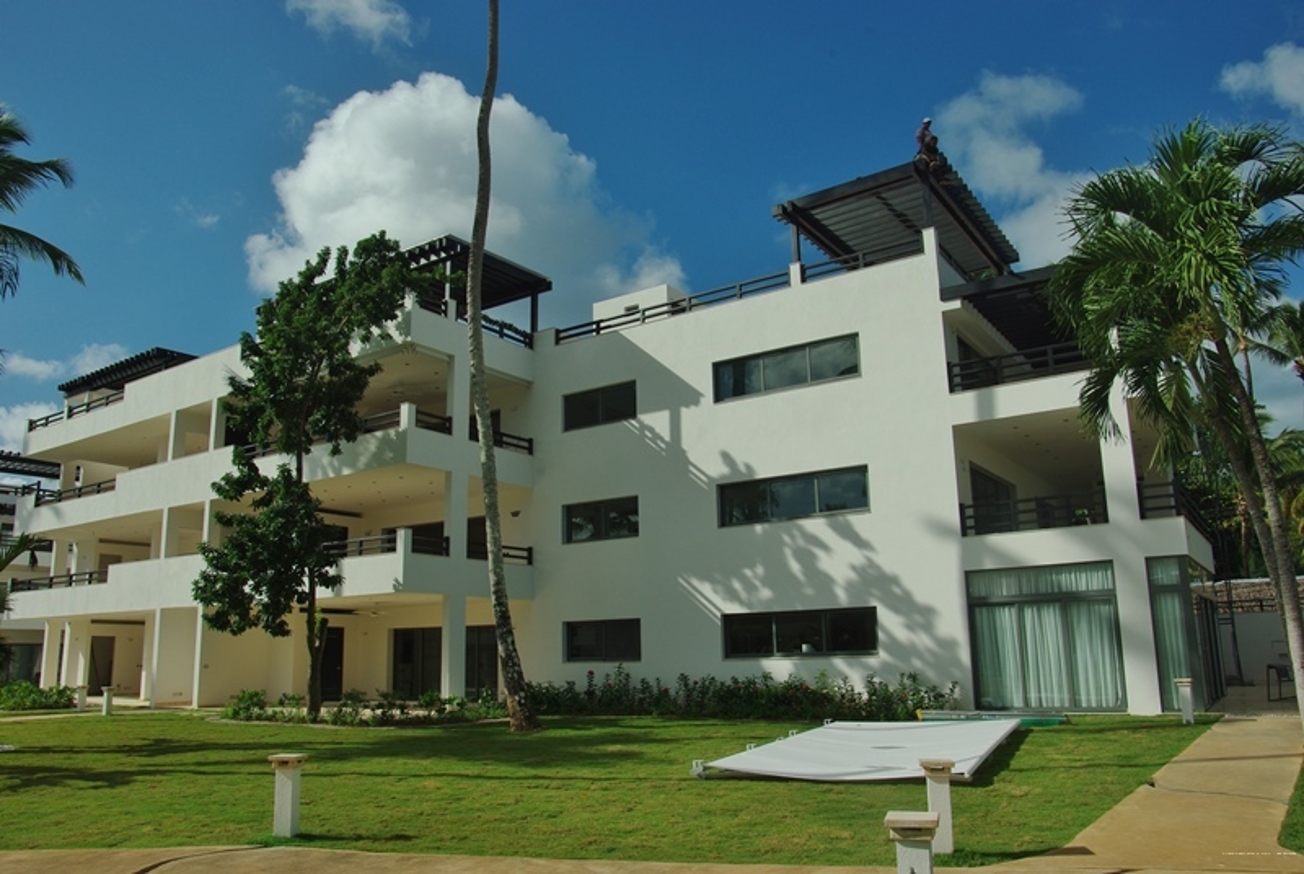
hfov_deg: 71.4
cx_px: 652
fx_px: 907
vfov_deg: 51.4
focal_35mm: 25
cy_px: 437
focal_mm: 17
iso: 100
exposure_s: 1/180
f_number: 11
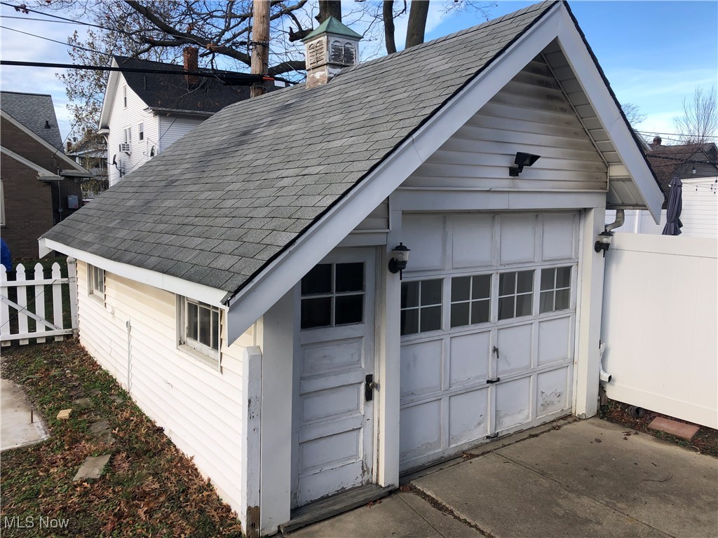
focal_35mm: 28
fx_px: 581
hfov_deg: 63.4
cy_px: 269
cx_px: 359
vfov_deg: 49.7
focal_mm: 3.99
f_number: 1.8
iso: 20
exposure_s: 1/827
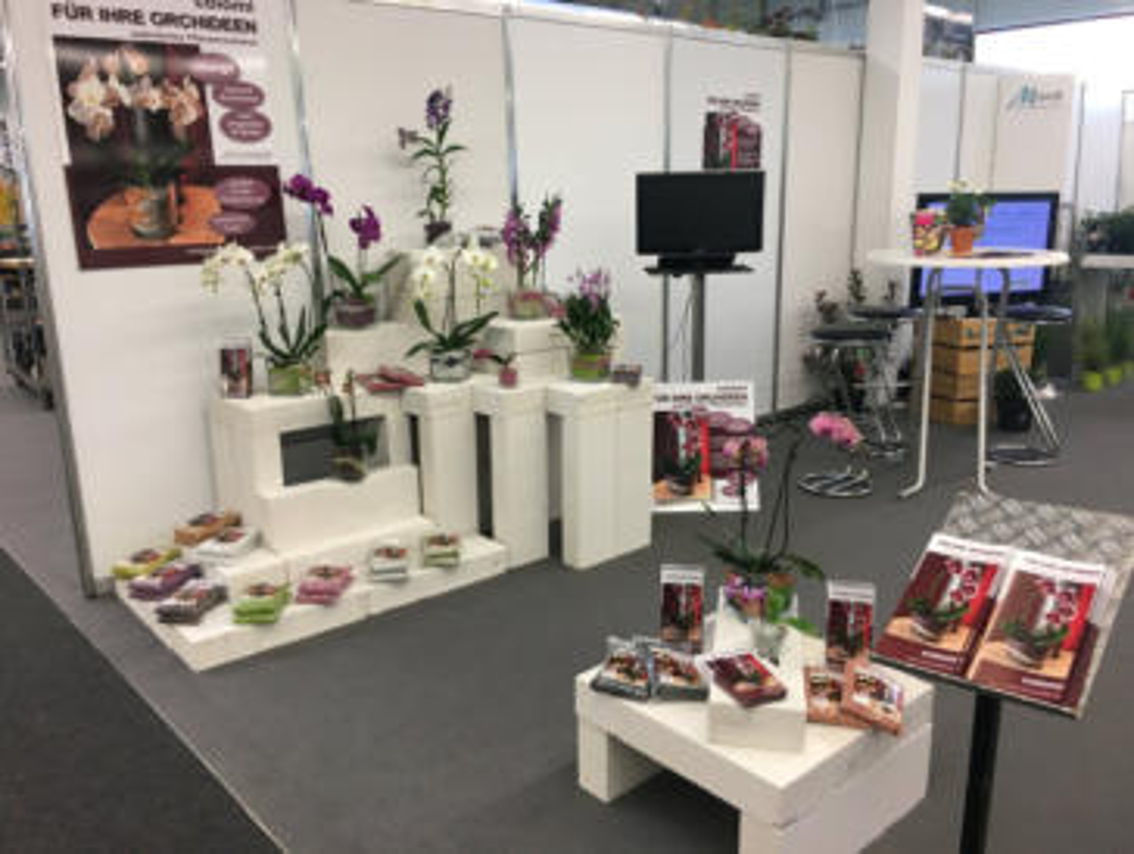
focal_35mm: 29
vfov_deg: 48.3
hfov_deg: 61.6
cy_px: 427
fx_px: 951
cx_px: 567
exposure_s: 1/33
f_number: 2.2
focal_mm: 4.15
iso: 64
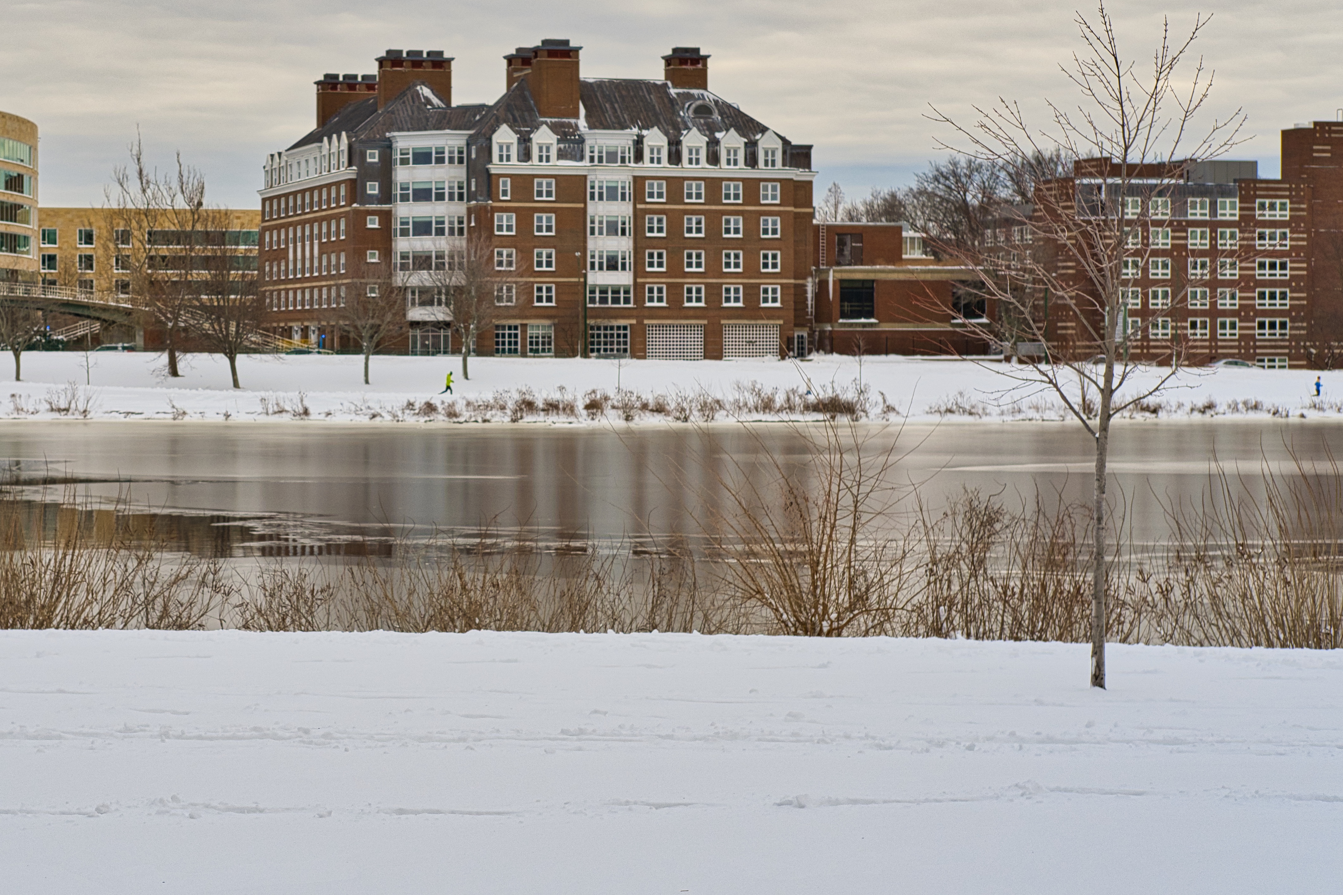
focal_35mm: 78
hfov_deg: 25.8
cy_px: 366
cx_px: 400
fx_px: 2910
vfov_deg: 17.5
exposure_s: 1/950
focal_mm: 35
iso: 160
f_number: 5.6
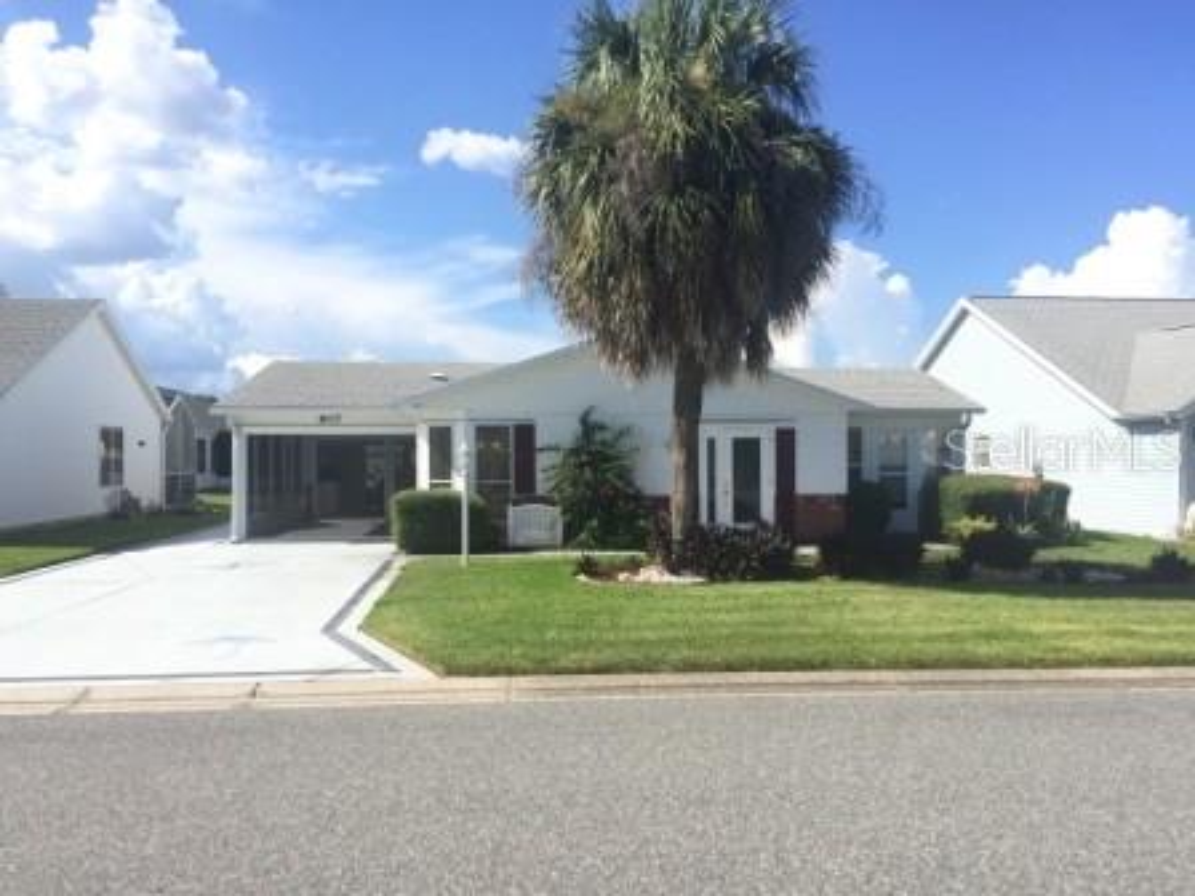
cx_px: 598
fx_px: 1001
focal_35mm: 29
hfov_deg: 61.7
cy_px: 448
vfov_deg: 48.2
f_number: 2.2
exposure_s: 1/1883
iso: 32
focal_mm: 4.15
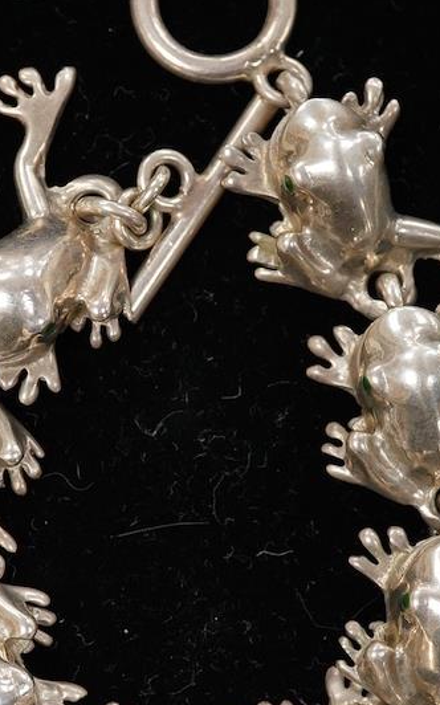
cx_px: 150
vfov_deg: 21.3
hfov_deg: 13.5
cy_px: 486
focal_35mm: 97
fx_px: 1863
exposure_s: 1/200
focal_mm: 30
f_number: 10
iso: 2500
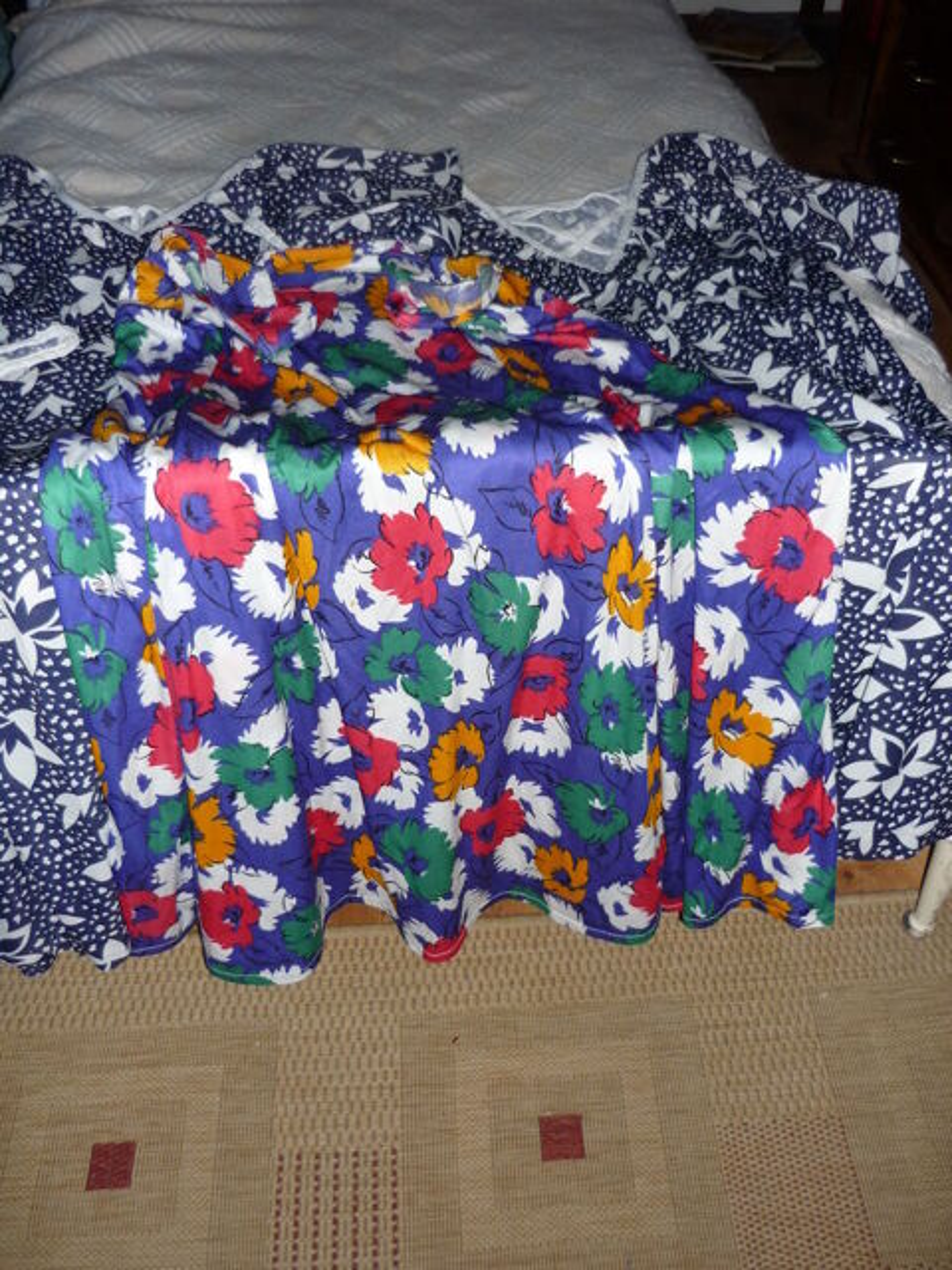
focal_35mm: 33
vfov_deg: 55.4
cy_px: 635
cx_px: 476
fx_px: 1210
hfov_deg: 42.9
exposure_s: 1/30
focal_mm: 5.5
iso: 100
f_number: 2.8
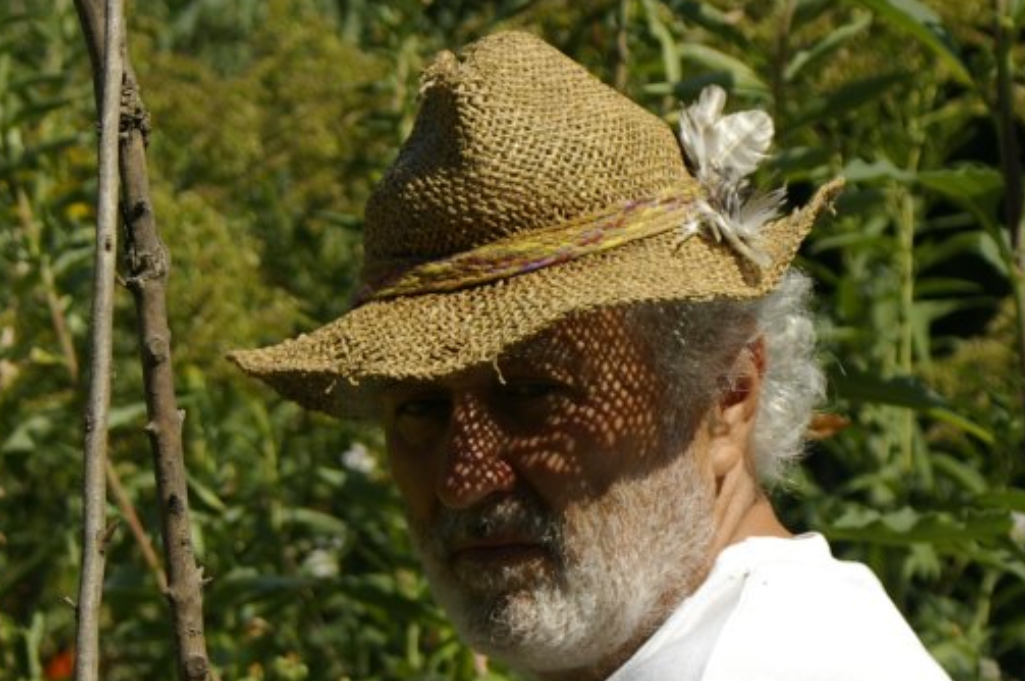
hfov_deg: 8.7
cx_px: 561
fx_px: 6739
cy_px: 396
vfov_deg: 5.8
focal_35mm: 237
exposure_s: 1/750
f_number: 8
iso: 200
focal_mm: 80
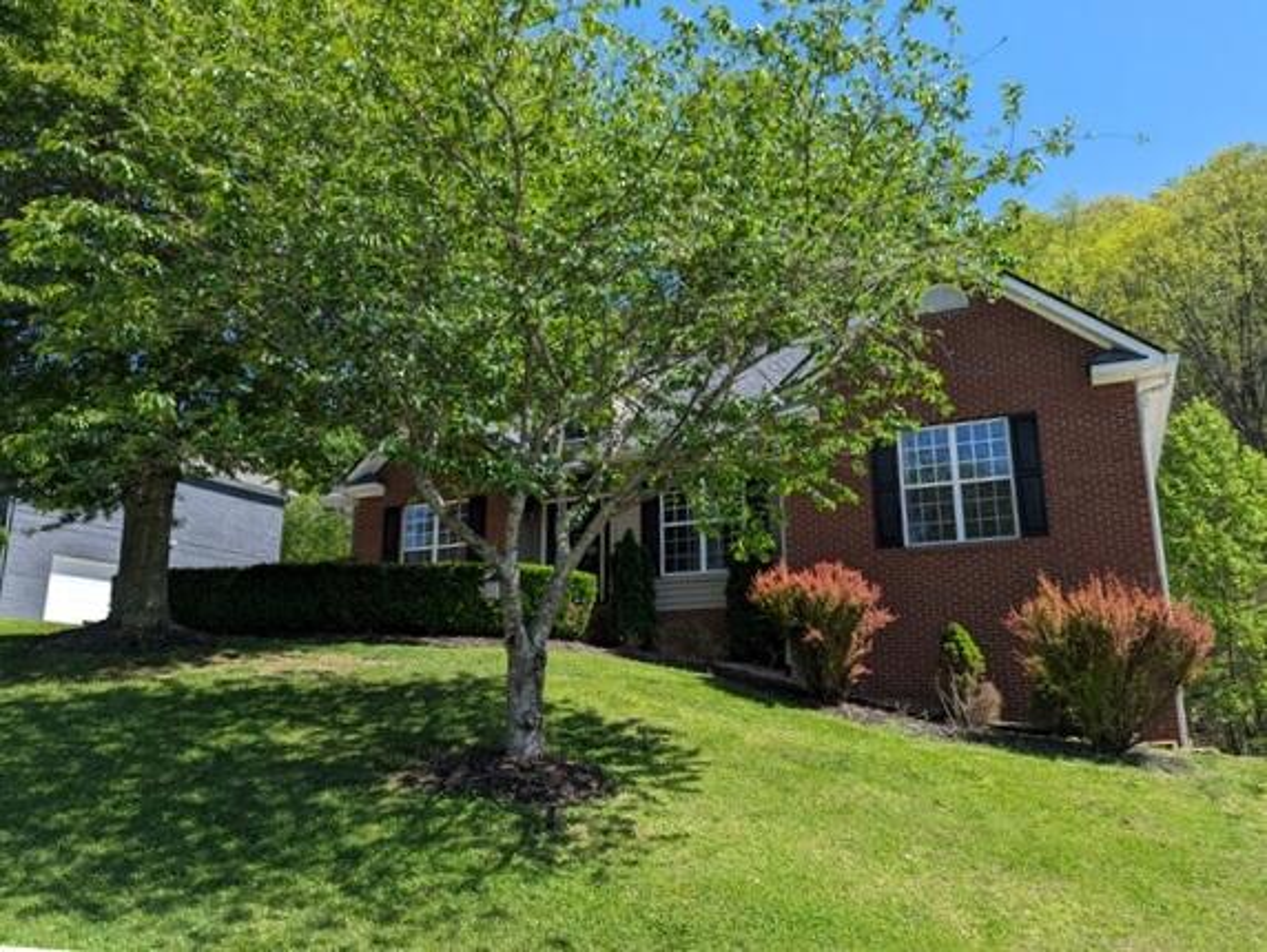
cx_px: 634
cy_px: 476
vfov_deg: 56.9
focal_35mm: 24
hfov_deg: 71.6
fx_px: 879
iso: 49
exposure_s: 1/1550
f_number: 1.85
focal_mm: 6.81
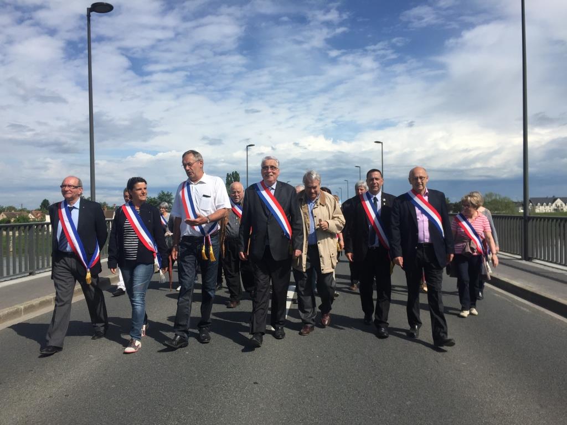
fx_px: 475
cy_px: 212
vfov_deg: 48.2
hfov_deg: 61.7
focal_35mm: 29
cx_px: 284
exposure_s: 1/3049
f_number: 2.2
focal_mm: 4.15
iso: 32
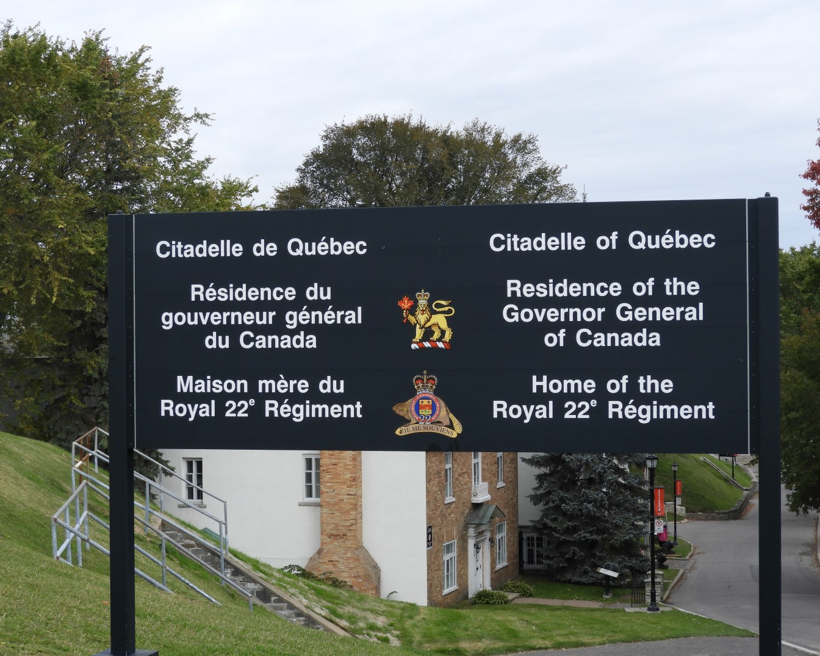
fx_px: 1650
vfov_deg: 22.5
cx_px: 426
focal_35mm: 68
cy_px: 328
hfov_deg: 27.9
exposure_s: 1/320
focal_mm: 11.6
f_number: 4.2
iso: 100
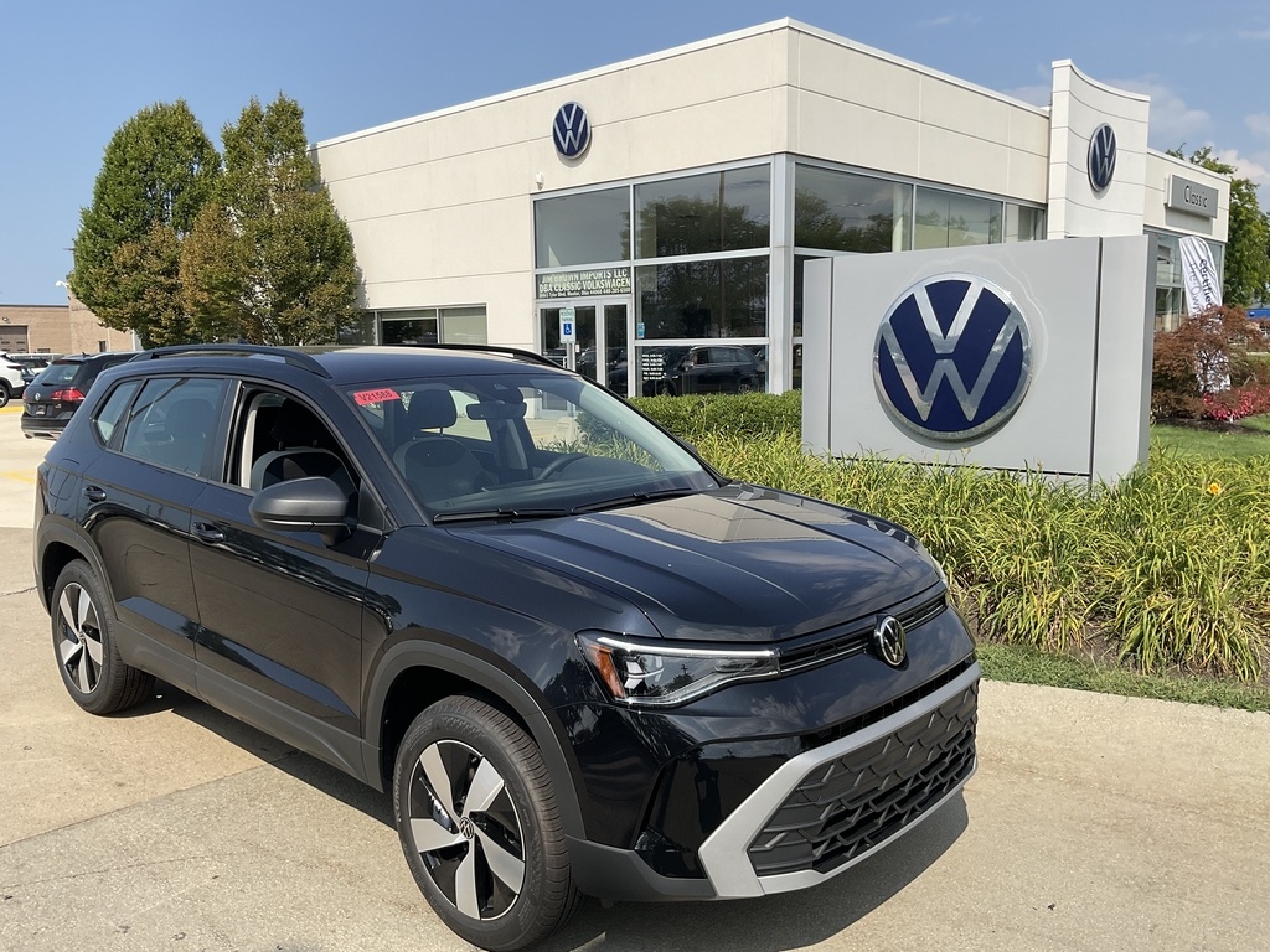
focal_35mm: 29
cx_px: 635
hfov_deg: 61.7
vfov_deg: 48.2
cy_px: 476
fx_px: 1064
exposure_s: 1/1984
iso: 16
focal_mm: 3
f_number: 1.8
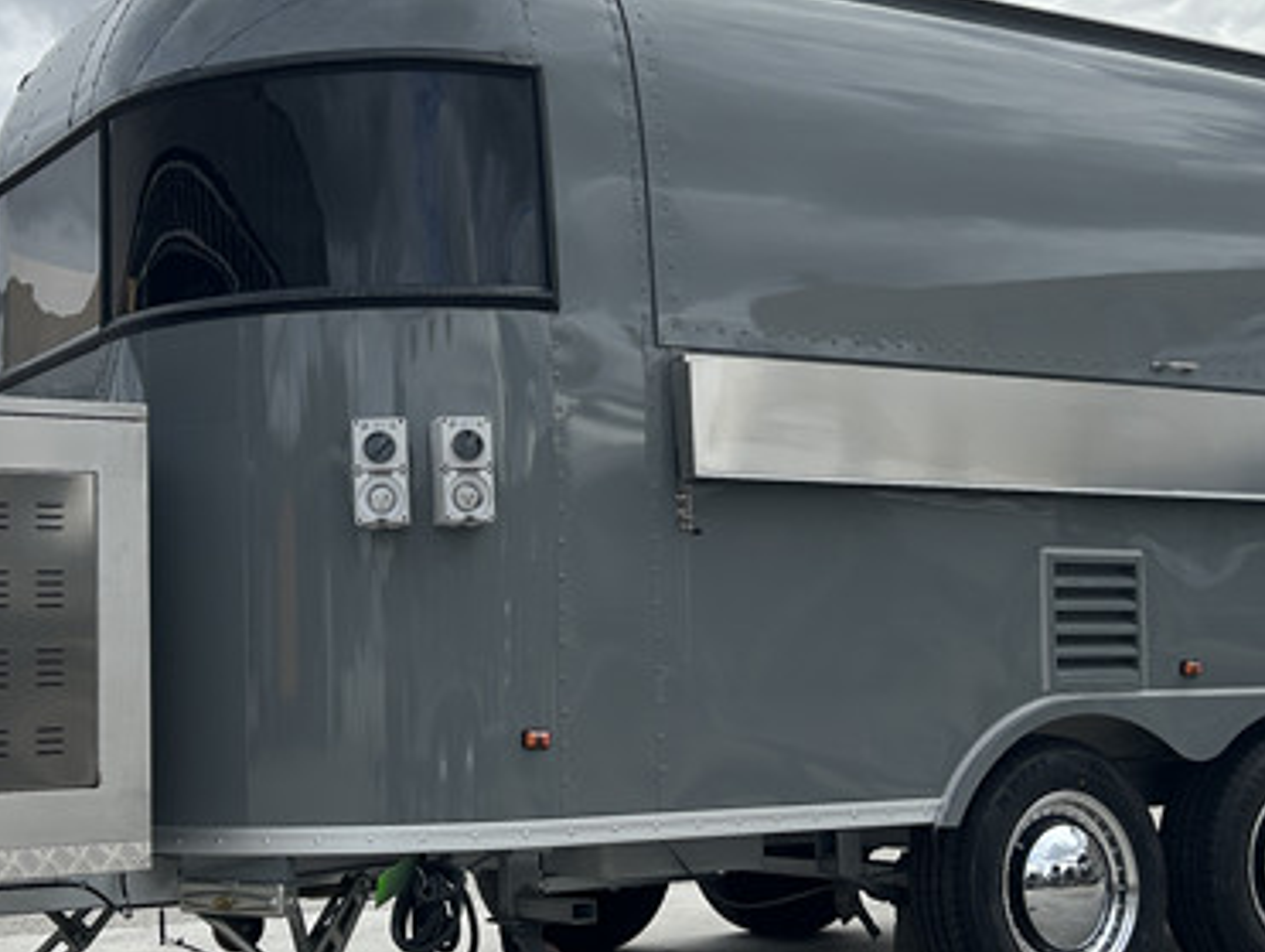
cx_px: 423
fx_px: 2048
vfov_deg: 26.1
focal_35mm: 56
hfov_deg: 34.0
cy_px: 447
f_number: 1.5
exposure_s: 1/5882
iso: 50
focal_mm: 5.7
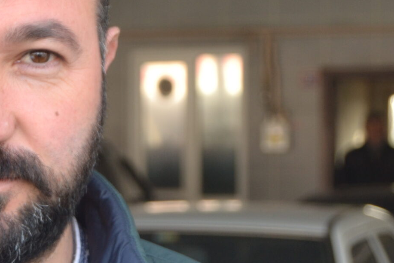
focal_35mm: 188
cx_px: 5
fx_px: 2062
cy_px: 166
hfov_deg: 10.8
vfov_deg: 7.3
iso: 400
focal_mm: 45
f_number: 5.3
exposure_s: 1/125
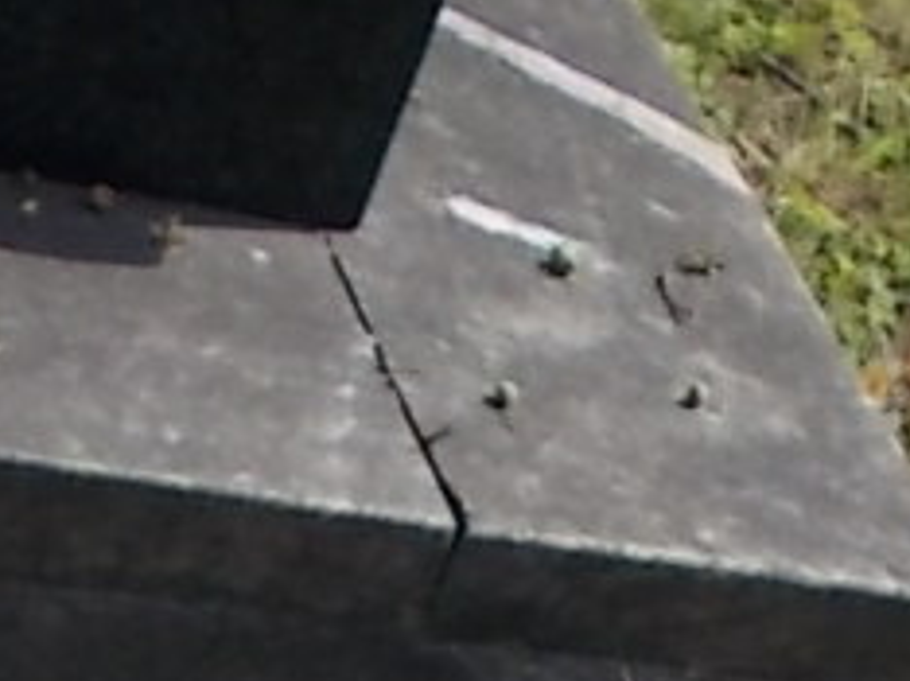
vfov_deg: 7.7
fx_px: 4675
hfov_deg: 11.0
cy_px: 1642
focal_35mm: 178
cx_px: -109
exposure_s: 1/200
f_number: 8
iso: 80
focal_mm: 4.6
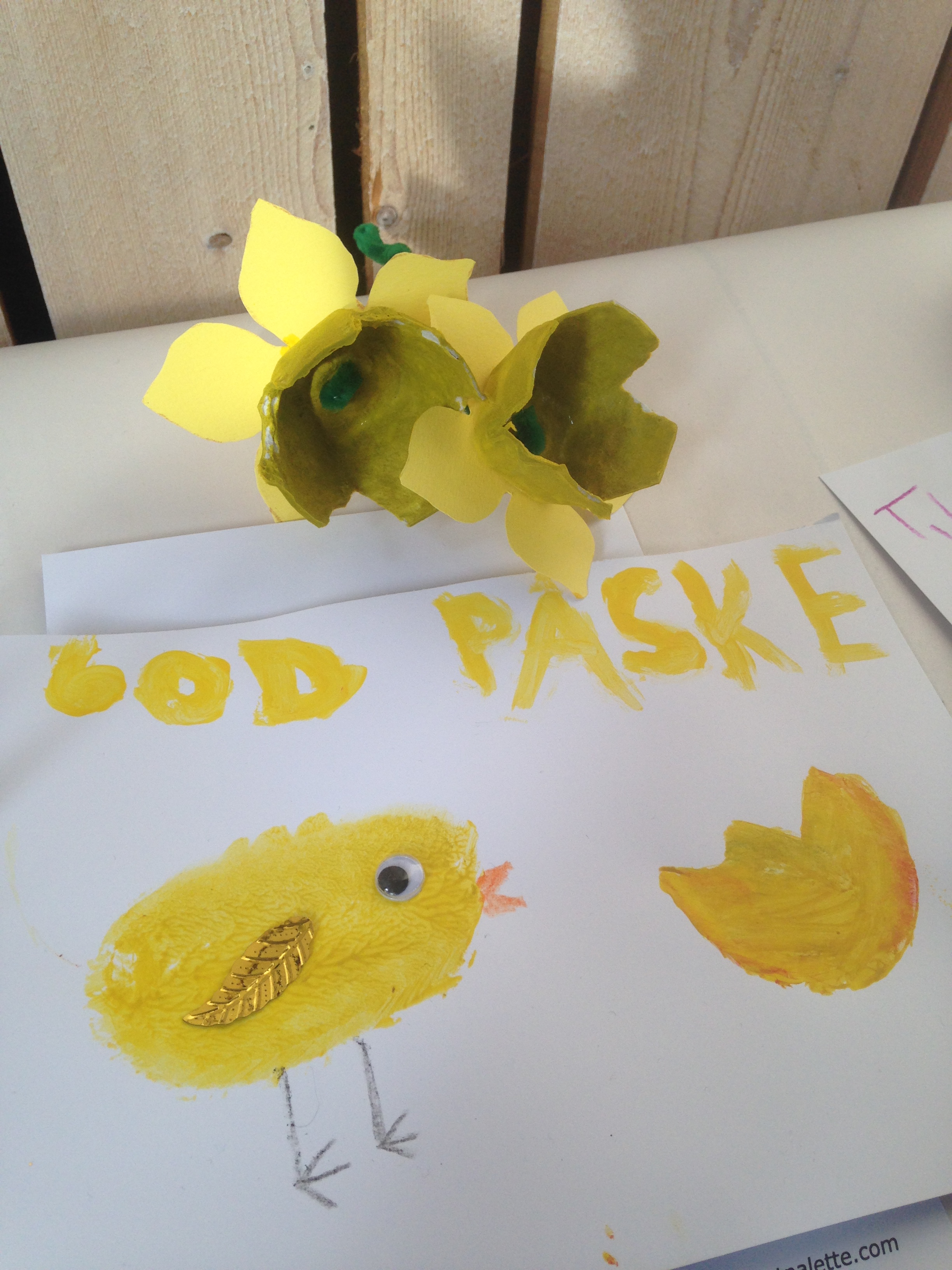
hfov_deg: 42.9
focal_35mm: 33
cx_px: 476
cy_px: 635
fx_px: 1210
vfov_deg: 55.4
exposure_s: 1/120
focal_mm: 4.12
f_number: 2.4
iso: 64
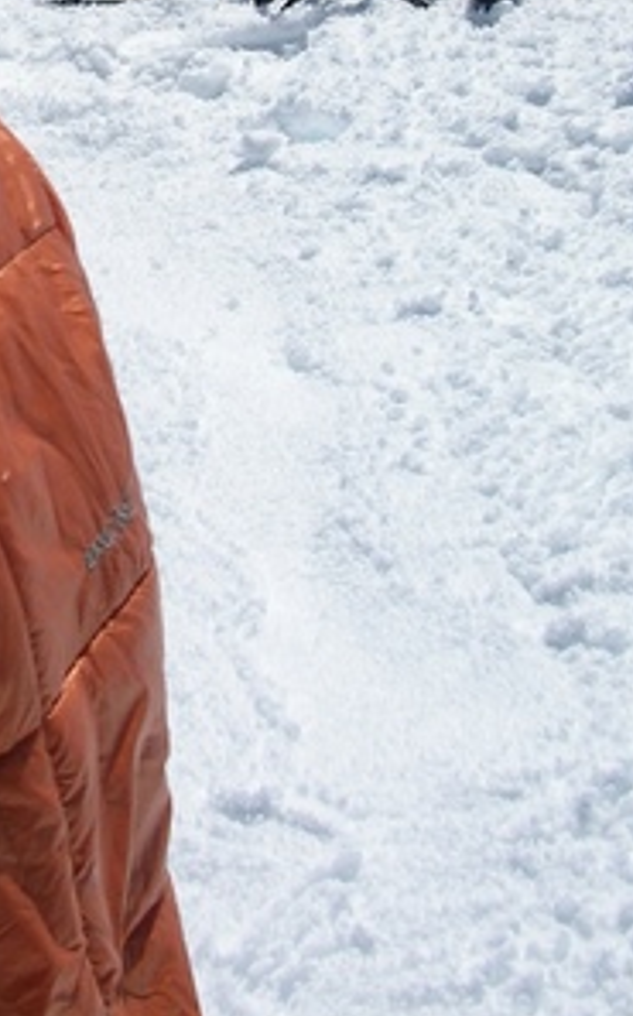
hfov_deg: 12.9
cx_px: 31
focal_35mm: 100
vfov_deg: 20.0
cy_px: -48
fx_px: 2767
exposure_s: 1/250
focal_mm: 5.8
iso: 50
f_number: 8.5
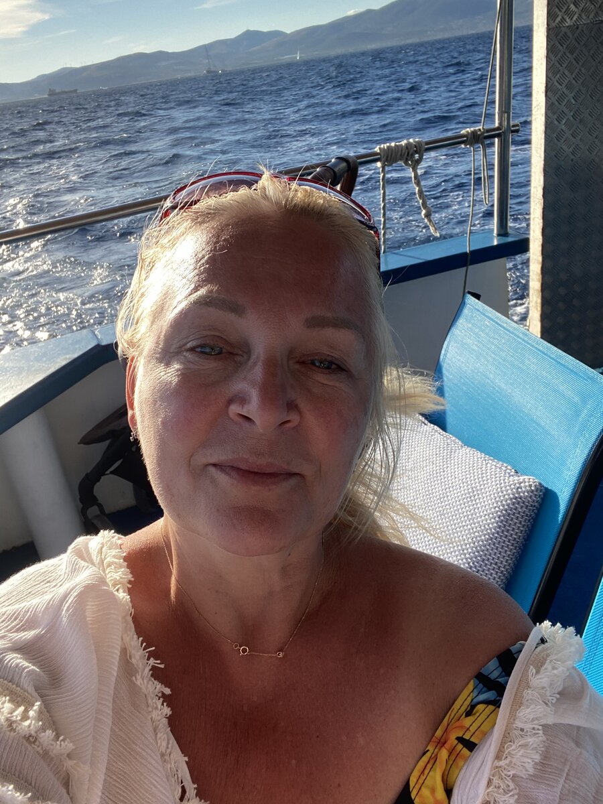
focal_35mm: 30
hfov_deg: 46.8
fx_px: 697
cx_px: 302
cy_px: 402
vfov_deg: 60.0
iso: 25
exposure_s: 1/203
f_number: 2.2
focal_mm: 2.71
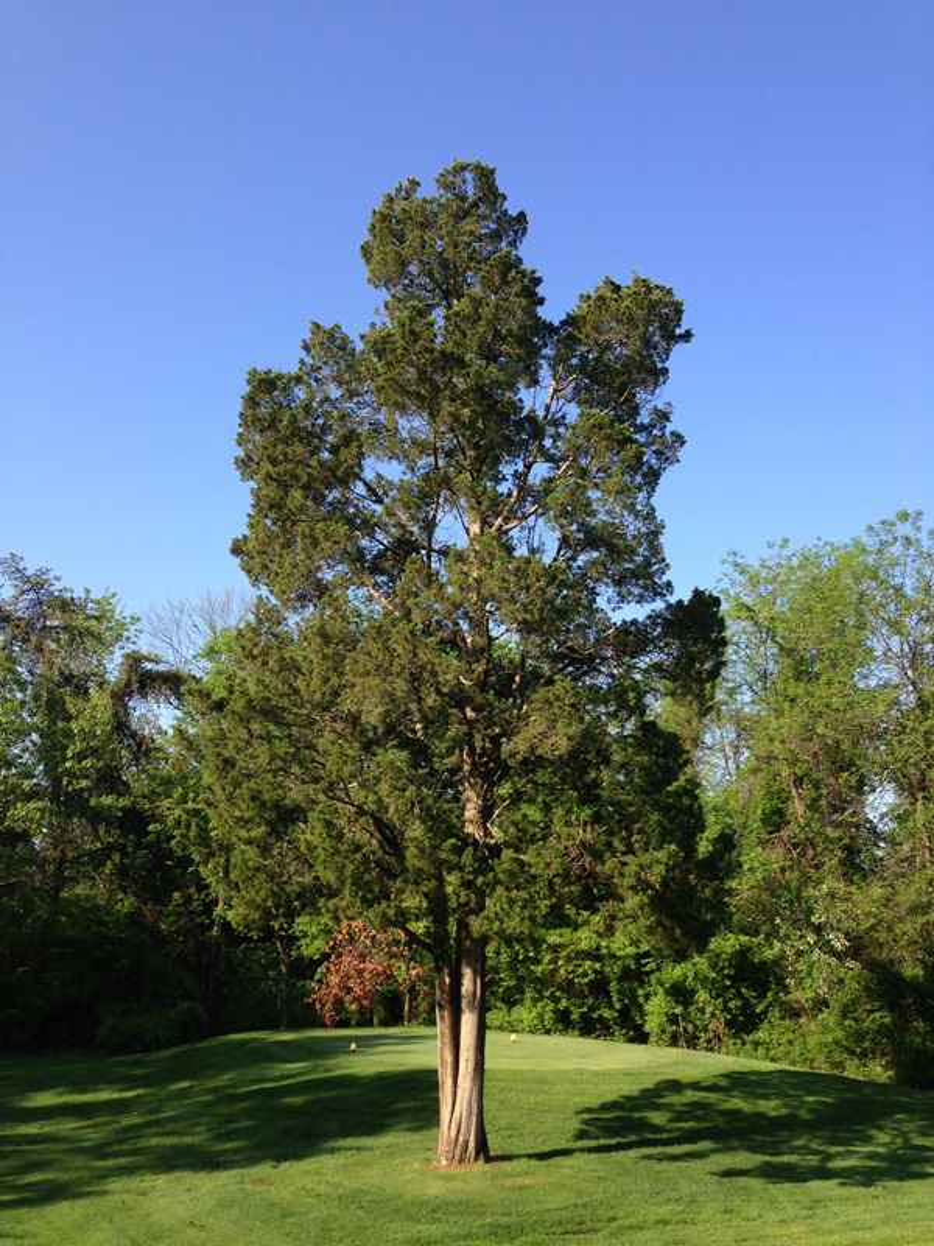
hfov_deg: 42.9
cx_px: 467
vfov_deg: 55.4
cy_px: 623
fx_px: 1187
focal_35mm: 33
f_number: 2.4
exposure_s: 1/809
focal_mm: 4.13
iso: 50
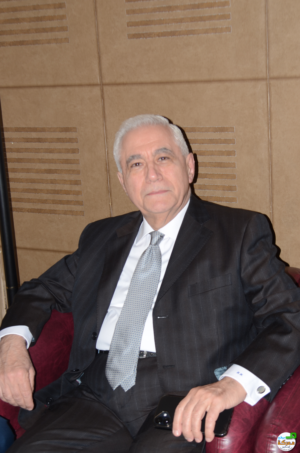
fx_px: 829
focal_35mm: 66
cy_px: 226
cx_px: 150
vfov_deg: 30.6
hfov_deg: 20.5
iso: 160
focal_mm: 44
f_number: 4
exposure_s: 1/250
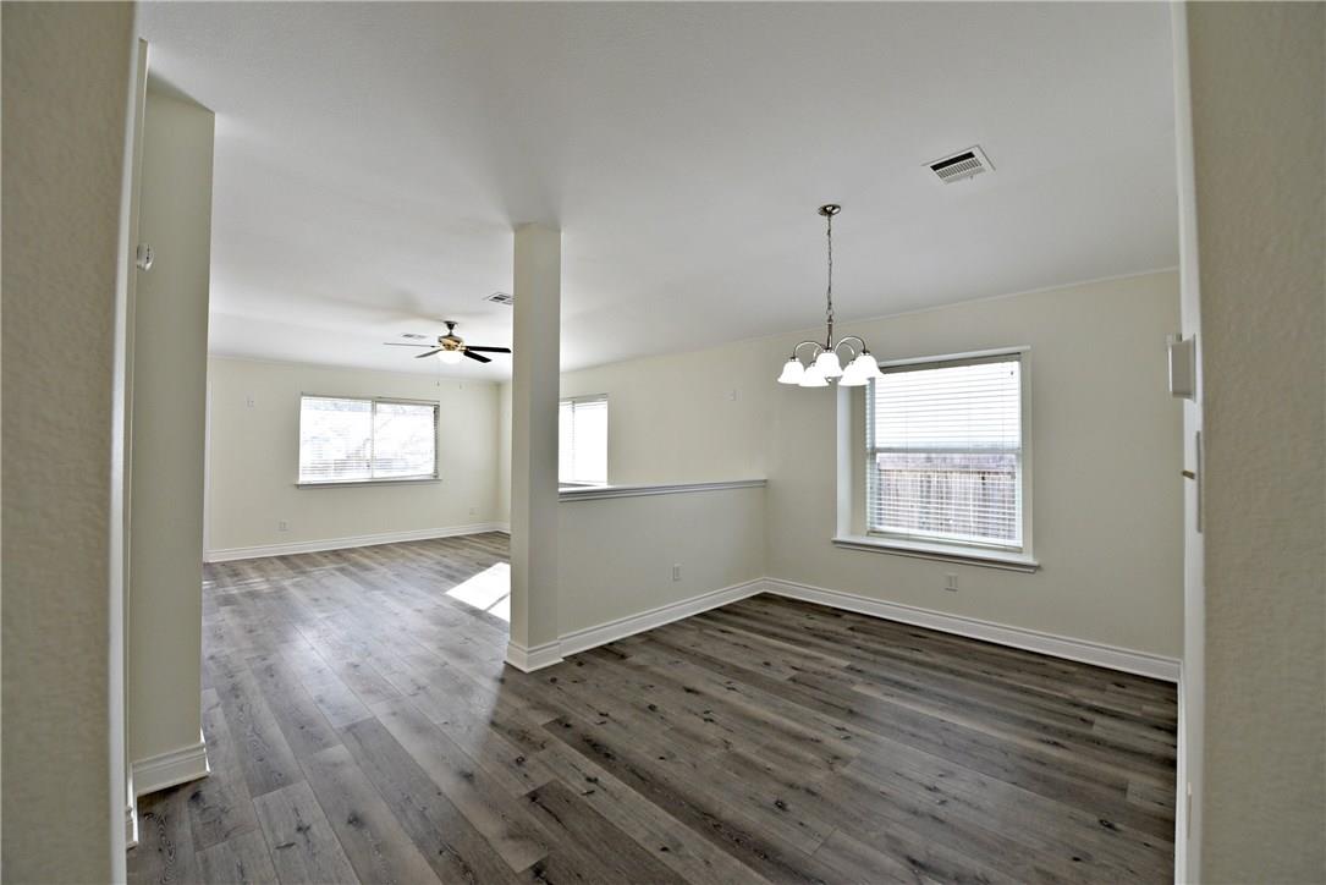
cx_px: 663
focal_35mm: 14
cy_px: 442
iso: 400
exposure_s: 1/125
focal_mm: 14
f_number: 5.6
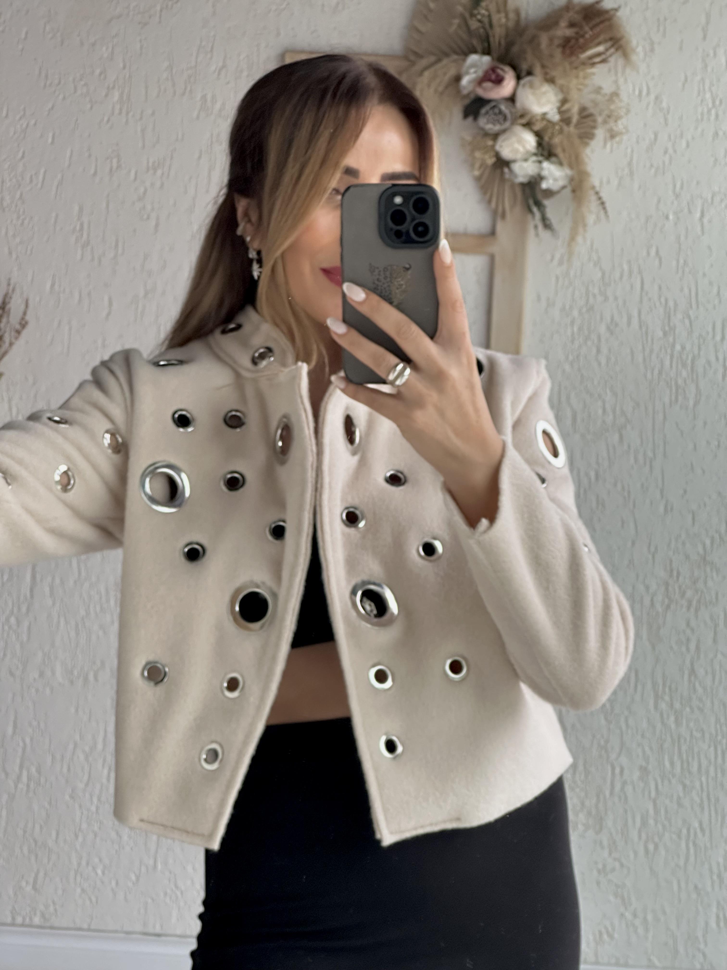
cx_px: 364
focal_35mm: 77
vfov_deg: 25.3
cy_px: 485
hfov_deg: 19.1
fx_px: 2156
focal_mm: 9
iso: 200
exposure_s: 1/94
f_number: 2.8
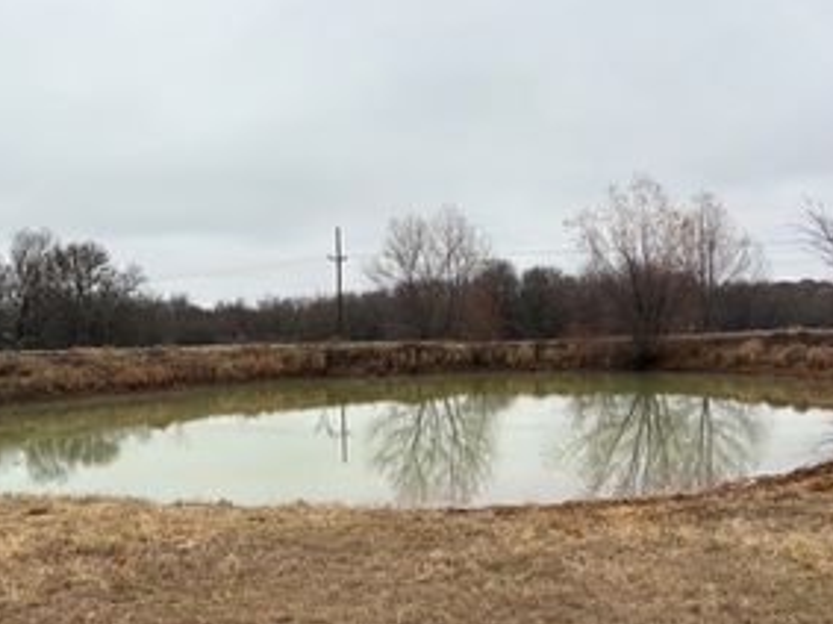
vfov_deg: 31.1
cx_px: 286
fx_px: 1106
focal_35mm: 46
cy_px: 449
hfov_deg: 40.8
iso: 50
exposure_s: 1/724
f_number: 1.6
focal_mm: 5.96
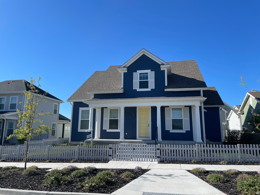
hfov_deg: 67.3
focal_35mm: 26
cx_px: 130
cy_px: 98
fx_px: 195
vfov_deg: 53.1
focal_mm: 4.2
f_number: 1.6
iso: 32
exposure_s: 1/2882
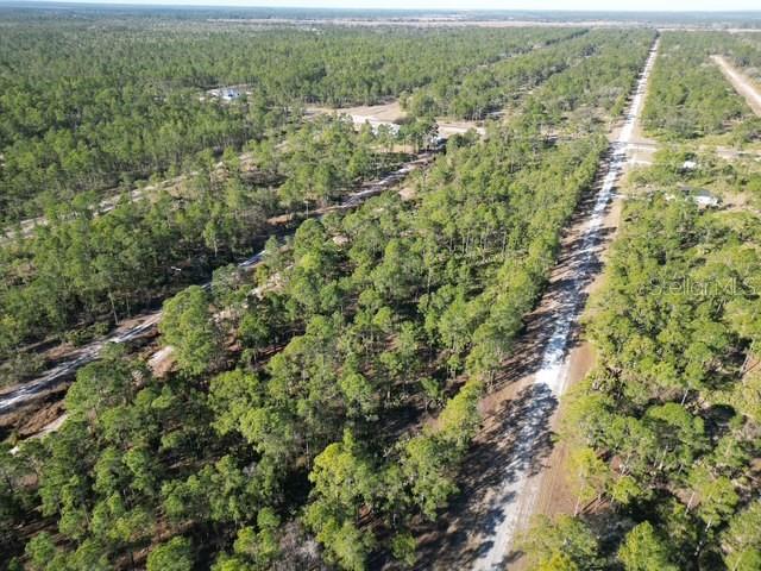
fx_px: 528
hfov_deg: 71.6
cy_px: 286
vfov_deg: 56.8
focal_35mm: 24
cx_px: 380
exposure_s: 1/1000
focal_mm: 6.72
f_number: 1.7
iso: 110
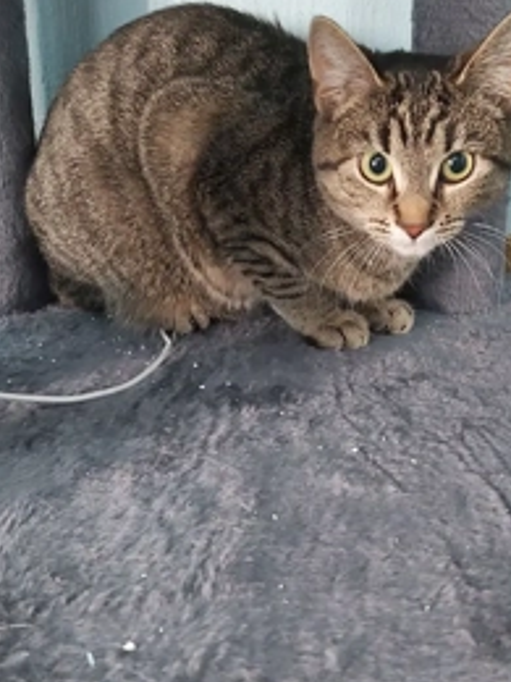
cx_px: 320
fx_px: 787
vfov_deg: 46.8
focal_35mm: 40
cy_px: 341
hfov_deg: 35.8
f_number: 1.7
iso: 500
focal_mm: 3.92
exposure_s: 1/25
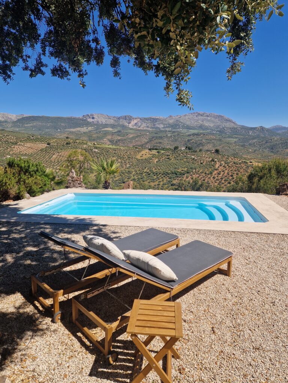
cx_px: 144
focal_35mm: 23
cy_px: 192
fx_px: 255
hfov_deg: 58.9
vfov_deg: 73.9
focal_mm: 5.4
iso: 50
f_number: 1.8
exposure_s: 1/2560
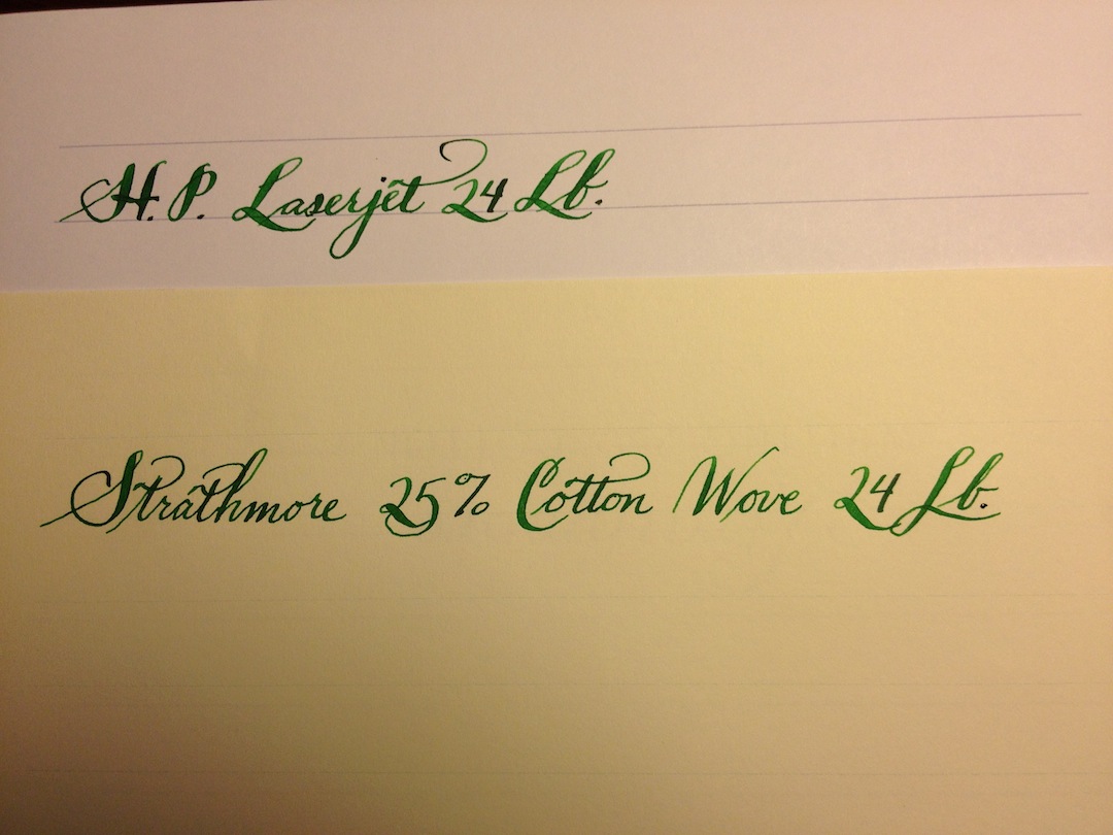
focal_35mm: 35
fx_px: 1125
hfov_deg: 52.6
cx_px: 556
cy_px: 418
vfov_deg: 40.7
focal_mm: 4.28
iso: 80
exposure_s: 1/120
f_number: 2.4
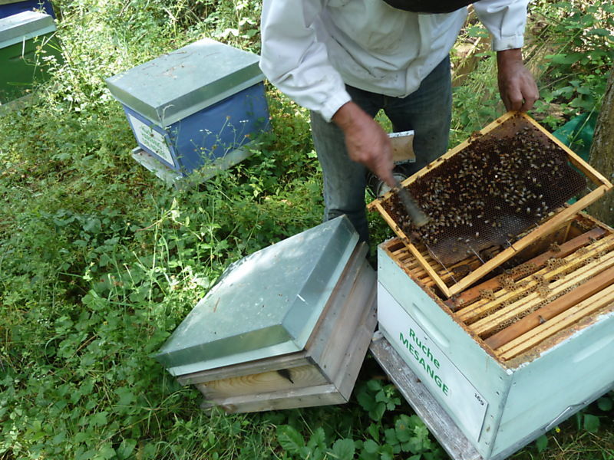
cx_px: 307
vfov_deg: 54.9
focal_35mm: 25
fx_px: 443
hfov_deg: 69.4
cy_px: 230
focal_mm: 4.1
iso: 80
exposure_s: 1/30
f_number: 3.3
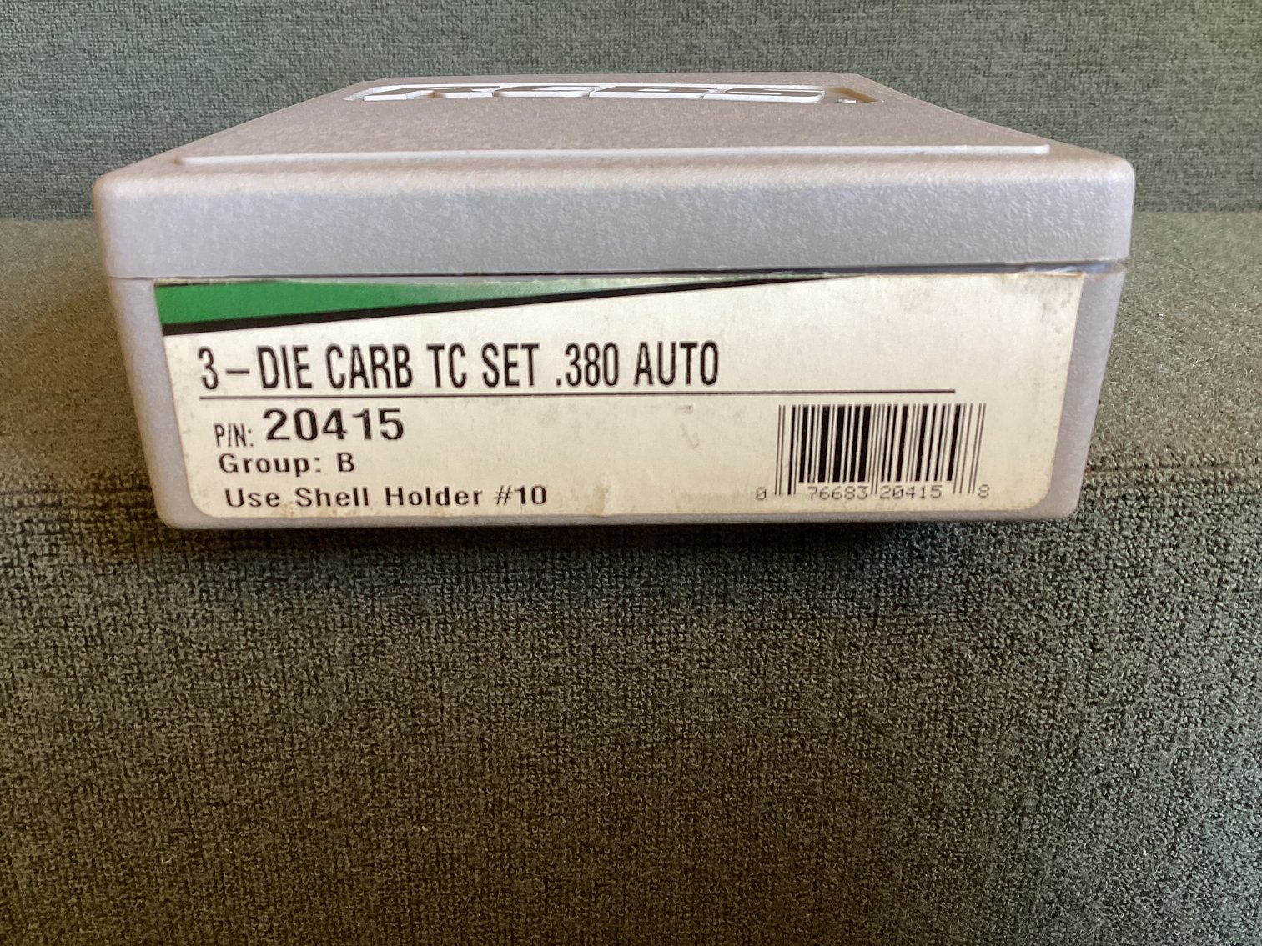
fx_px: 1130
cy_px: 473
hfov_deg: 58.3
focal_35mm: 31
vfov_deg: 45.4
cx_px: 631
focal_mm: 3.3
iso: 100
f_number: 2.4
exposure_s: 1/50
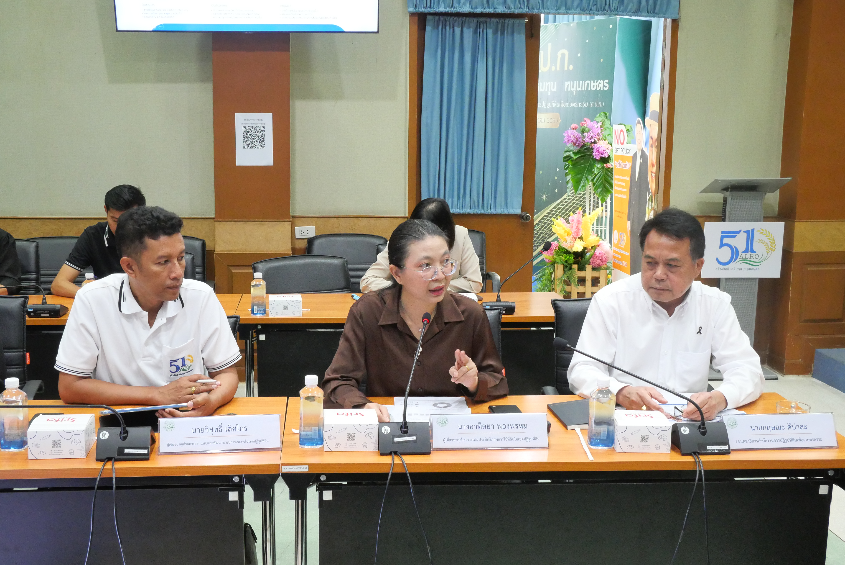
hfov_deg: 47.4
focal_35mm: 41
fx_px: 963
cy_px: 282
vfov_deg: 32.7
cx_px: 422
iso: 3200
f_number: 8
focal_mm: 20
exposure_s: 1/30
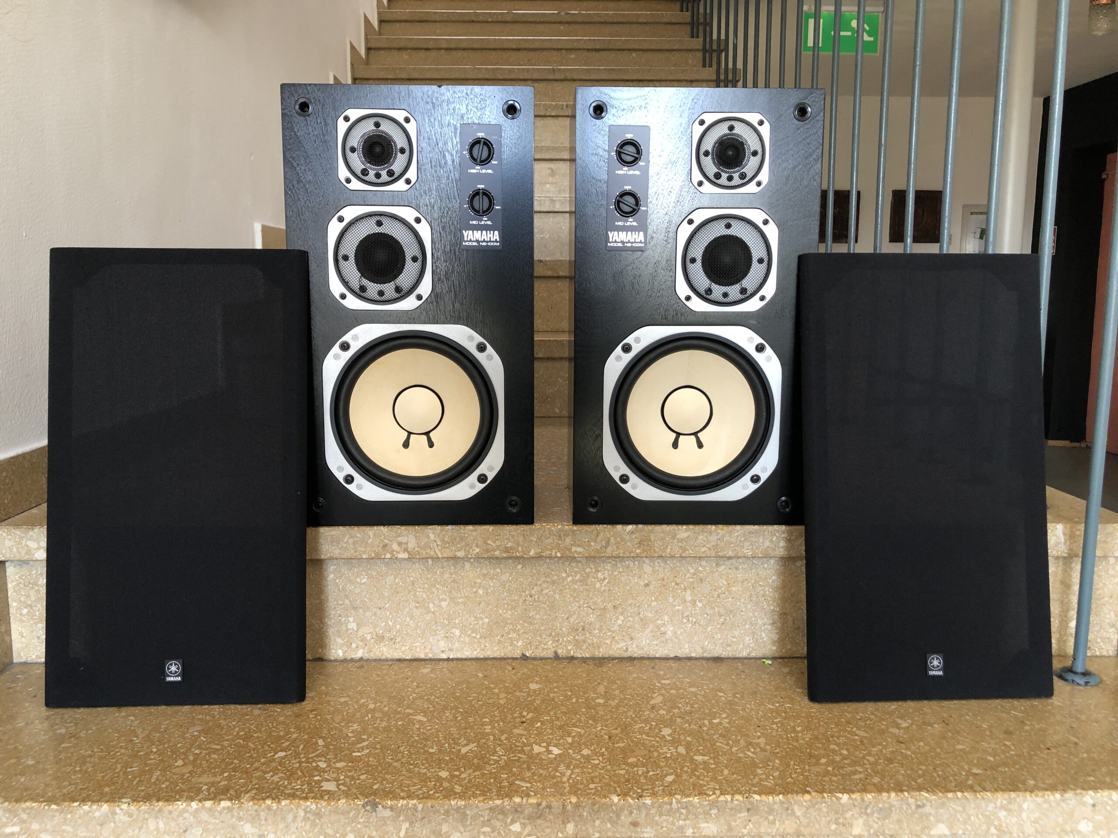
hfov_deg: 63.4
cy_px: 419
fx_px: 904
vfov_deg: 49.7
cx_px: 559
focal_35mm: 28
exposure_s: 1/25
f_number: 1.8
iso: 40
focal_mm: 3.99
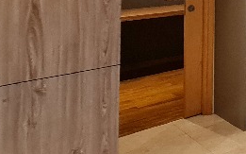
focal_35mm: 54
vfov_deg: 21.6
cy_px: -48
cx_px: 457
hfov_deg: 21.4
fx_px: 362
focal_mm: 2.2
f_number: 2.2
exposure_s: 1/50
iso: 320
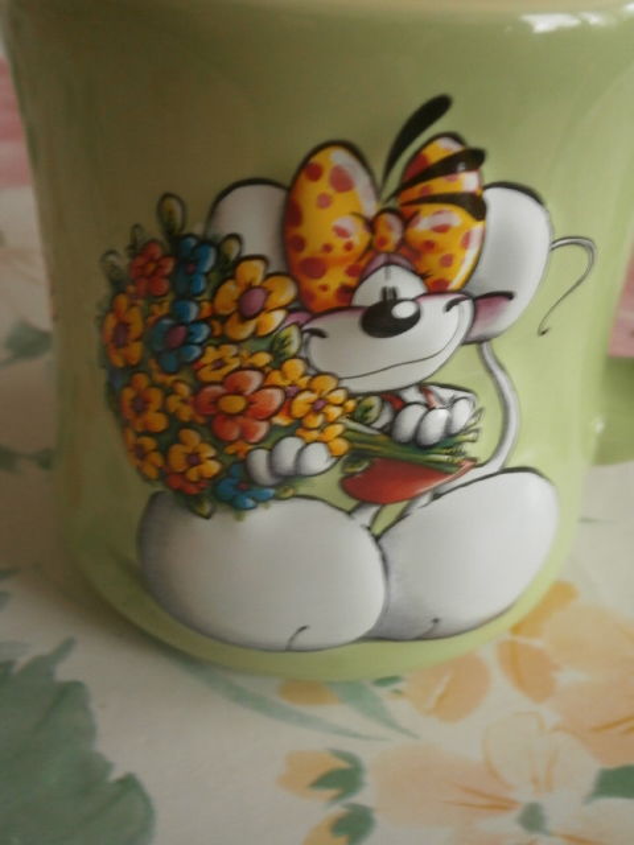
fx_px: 1148
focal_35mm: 47
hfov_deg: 30.9
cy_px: 422
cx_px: 317
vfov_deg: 40.4
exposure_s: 1/6
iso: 200
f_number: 3.4
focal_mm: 8.3
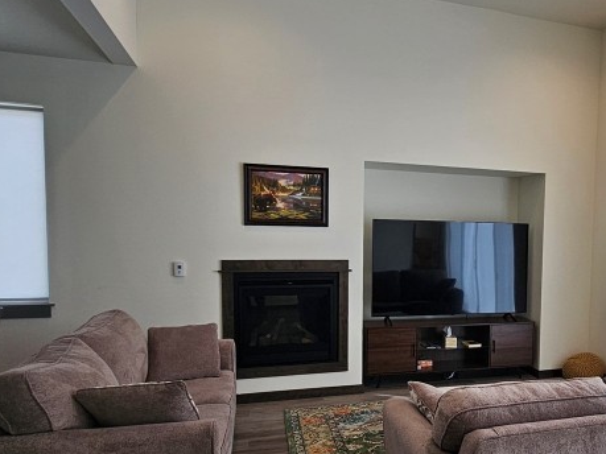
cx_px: 473
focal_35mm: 29
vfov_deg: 48.0
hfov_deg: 57.7
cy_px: 267
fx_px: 508
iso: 50
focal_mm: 2.2
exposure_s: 1/129
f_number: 2.2
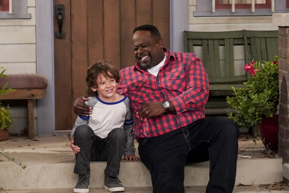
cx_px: 144
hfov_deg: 13.9
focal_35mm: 148
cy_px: 96
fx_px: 1188
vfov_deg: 9.3
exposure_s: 1/160
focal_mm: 99
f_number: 5.6
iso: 6400
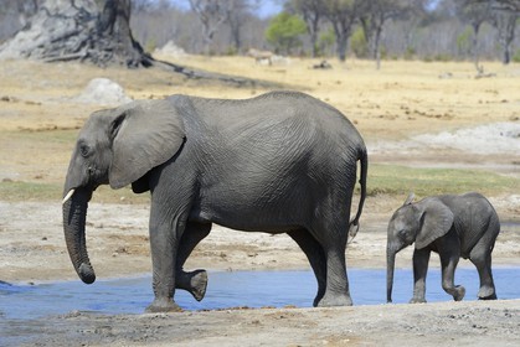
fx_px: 3903
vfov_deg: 5.1
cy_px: 174
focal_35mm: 270
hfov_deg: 7.6
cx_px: 260
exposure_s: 1/800
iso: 400
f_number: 8
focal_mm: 270
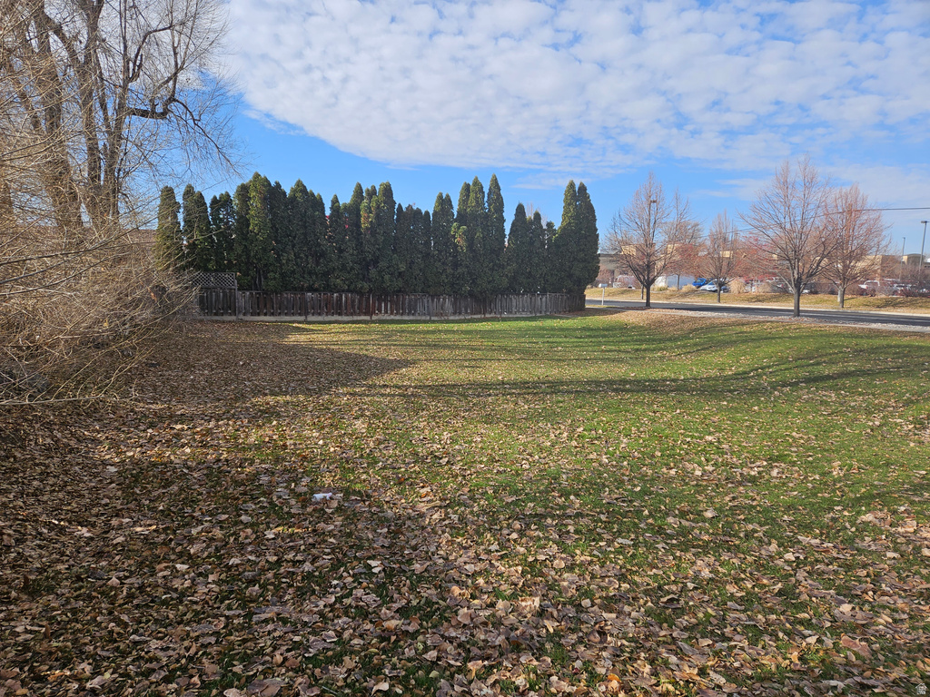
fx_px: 618
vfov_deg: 58.9
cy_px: 348
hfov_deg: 73.9
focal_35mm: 23
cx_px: 465
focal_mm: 5.4
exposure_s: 1/1580
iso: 32
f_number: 1.8
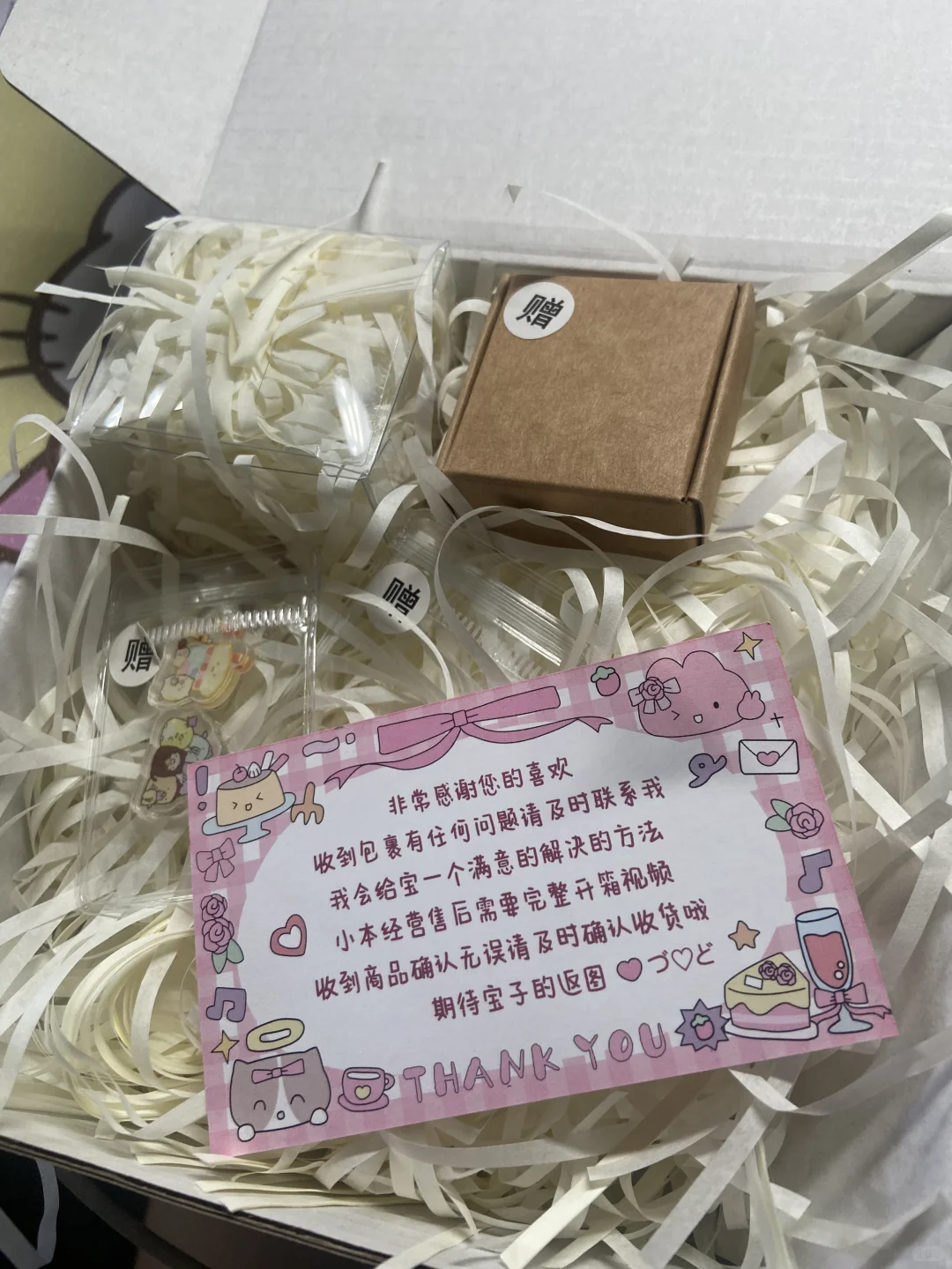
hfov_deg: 53.1
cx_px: 476
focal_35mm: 26
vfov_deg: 67.3
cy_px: 634
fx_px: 953
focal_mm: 4.25
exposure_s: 1/121
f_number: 1.8
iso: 125
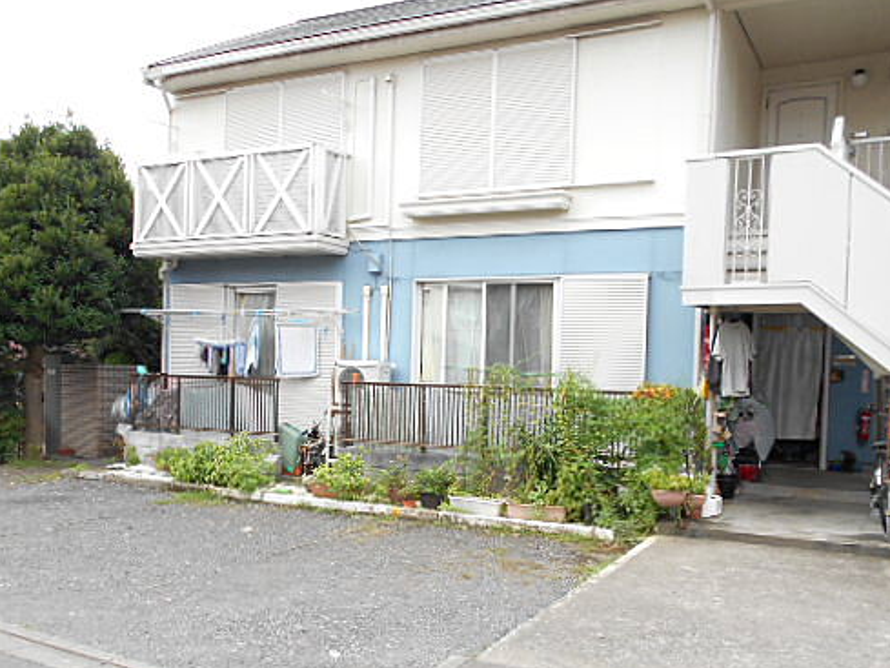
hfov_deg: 53.9
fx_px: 874
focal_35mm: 34
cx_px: 404
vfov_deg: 41.6
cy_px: 402
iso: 80
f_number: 3.2
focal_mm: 4.6
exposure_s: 1/80
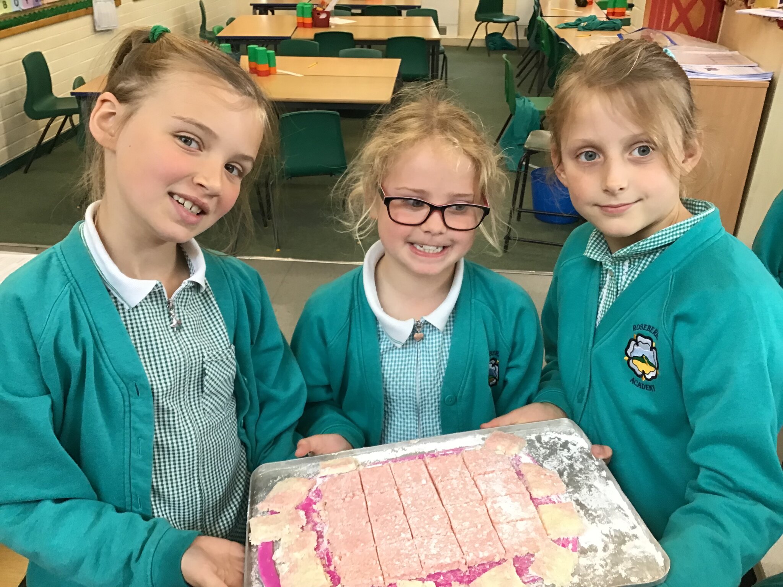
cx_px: 392
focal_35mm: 31
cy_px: 294
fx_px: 701
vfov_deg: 45.4
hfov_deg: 58.4
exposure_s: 1/33
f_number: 2.4
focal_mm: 3.3
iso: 125
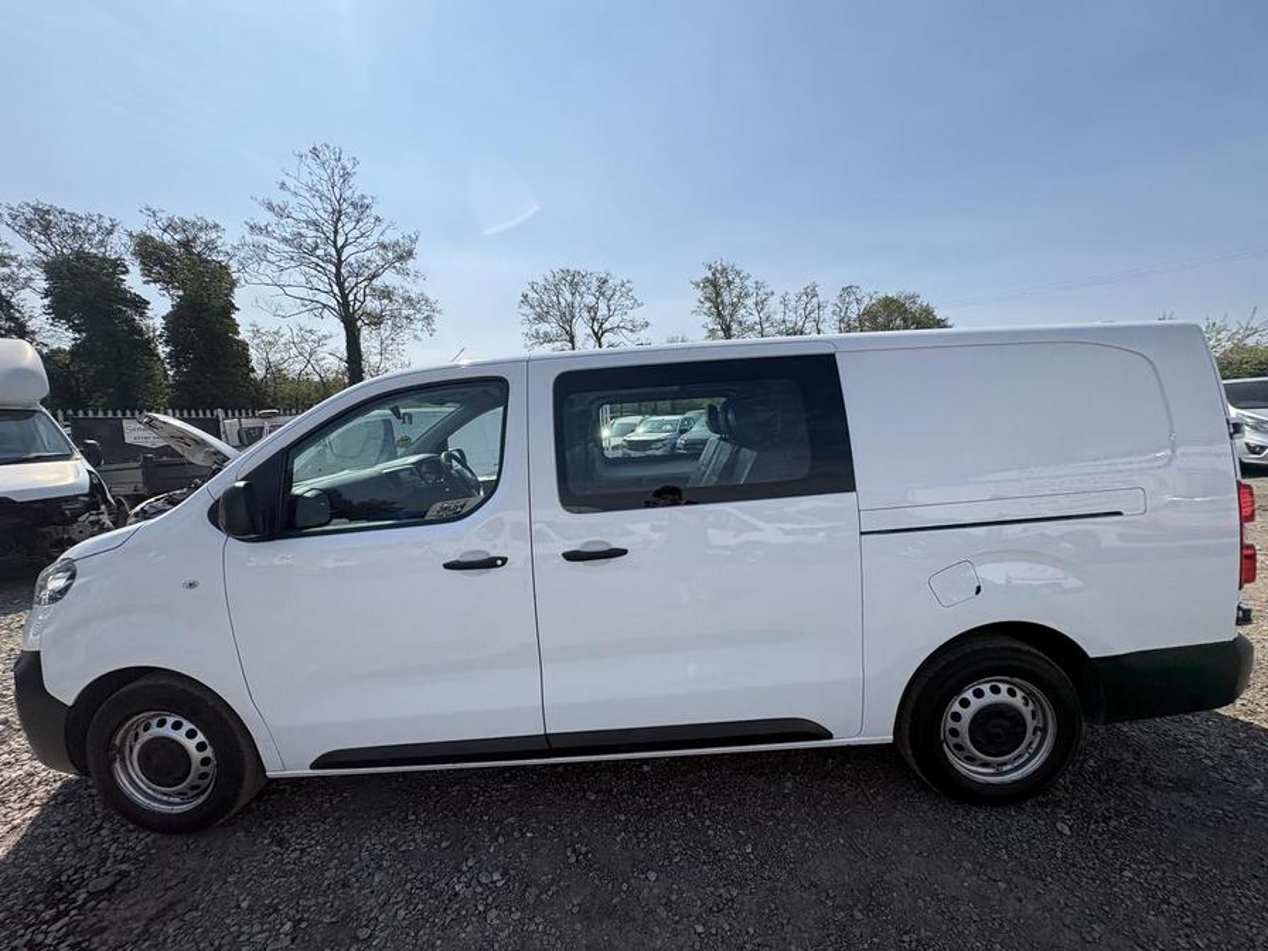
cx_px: 634
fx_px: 513
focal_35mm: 14
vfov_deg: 85.7
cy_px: 476
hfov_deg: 102.1
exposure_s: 1/2083
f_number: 2.2
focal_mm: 2.22
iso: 50
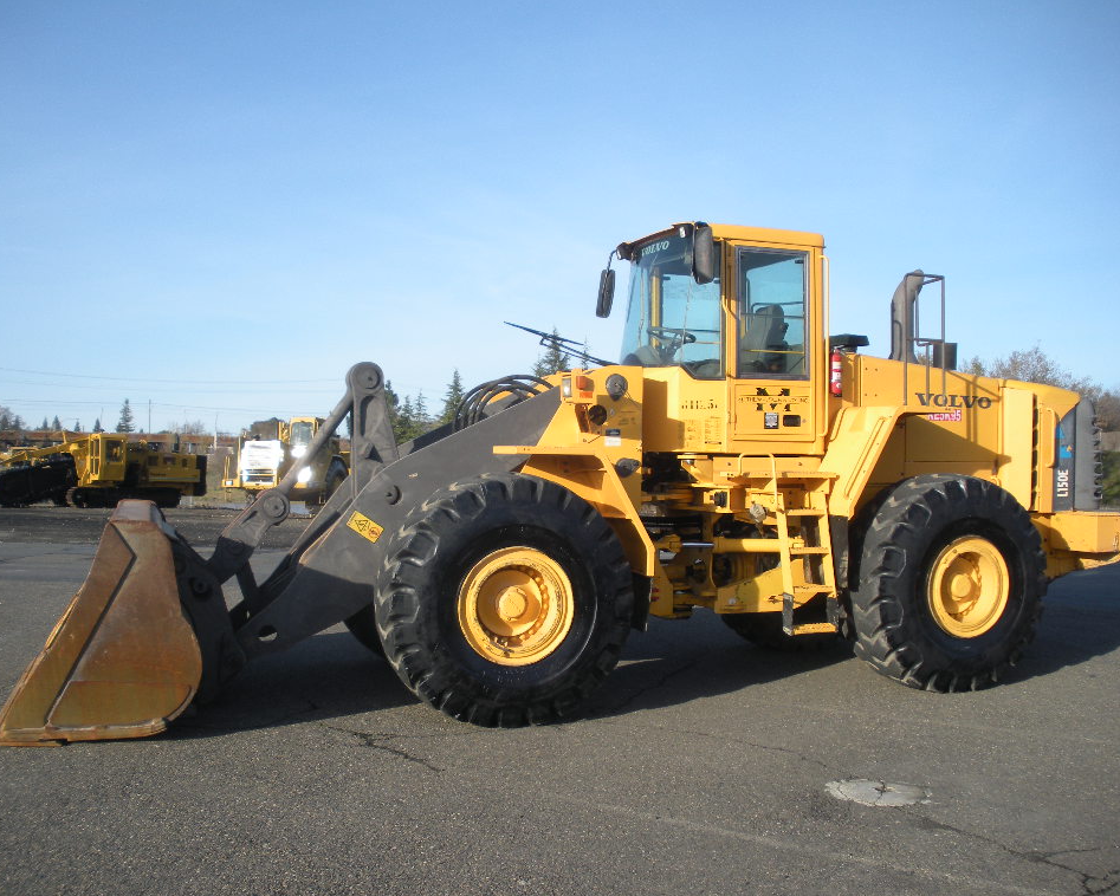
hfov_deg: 47.9
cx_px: 555
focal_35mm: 38
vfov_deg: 39.2
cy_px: 453
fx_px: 1260
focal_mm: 6.3
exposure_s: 1/385
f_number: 3.5
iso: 64
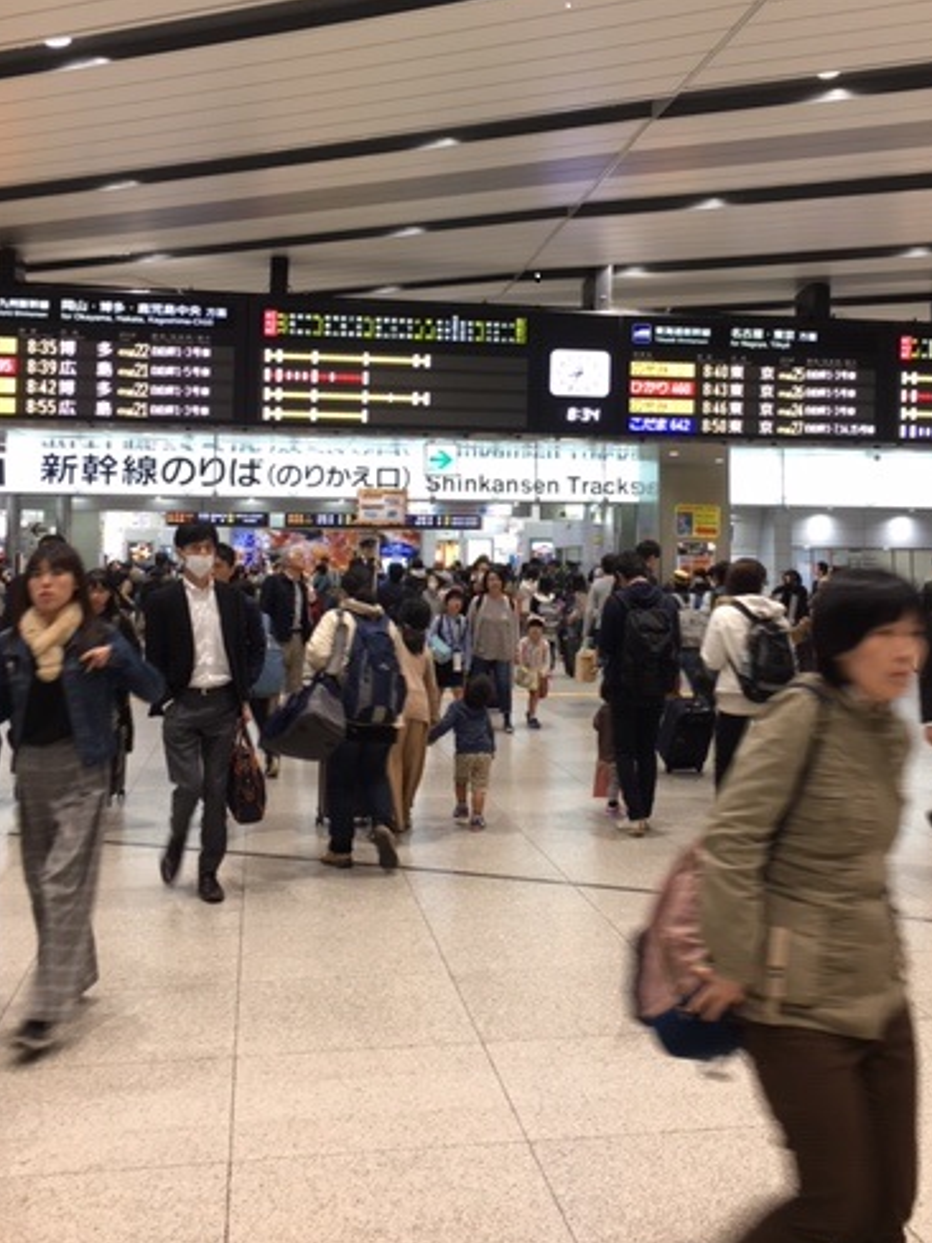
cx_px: 522
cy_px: 458
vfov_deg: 48.5
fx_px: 1364
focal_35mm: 38
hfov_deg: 37.7
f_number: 2.2
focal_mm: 4.15
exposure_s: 1/30
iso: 40
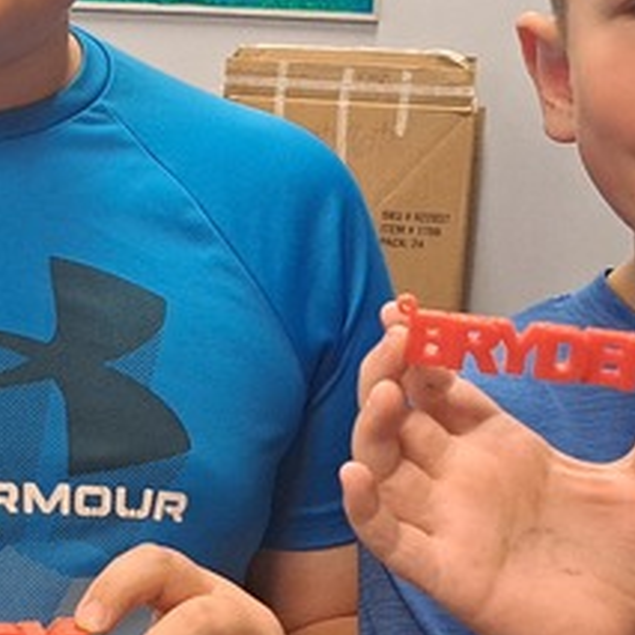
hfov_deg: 16.2
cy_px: 361
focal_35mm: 102
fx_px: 2117
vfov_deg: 17.1
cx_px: -170
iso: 200
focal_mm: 5.23
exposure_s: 1/60
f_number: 1.8
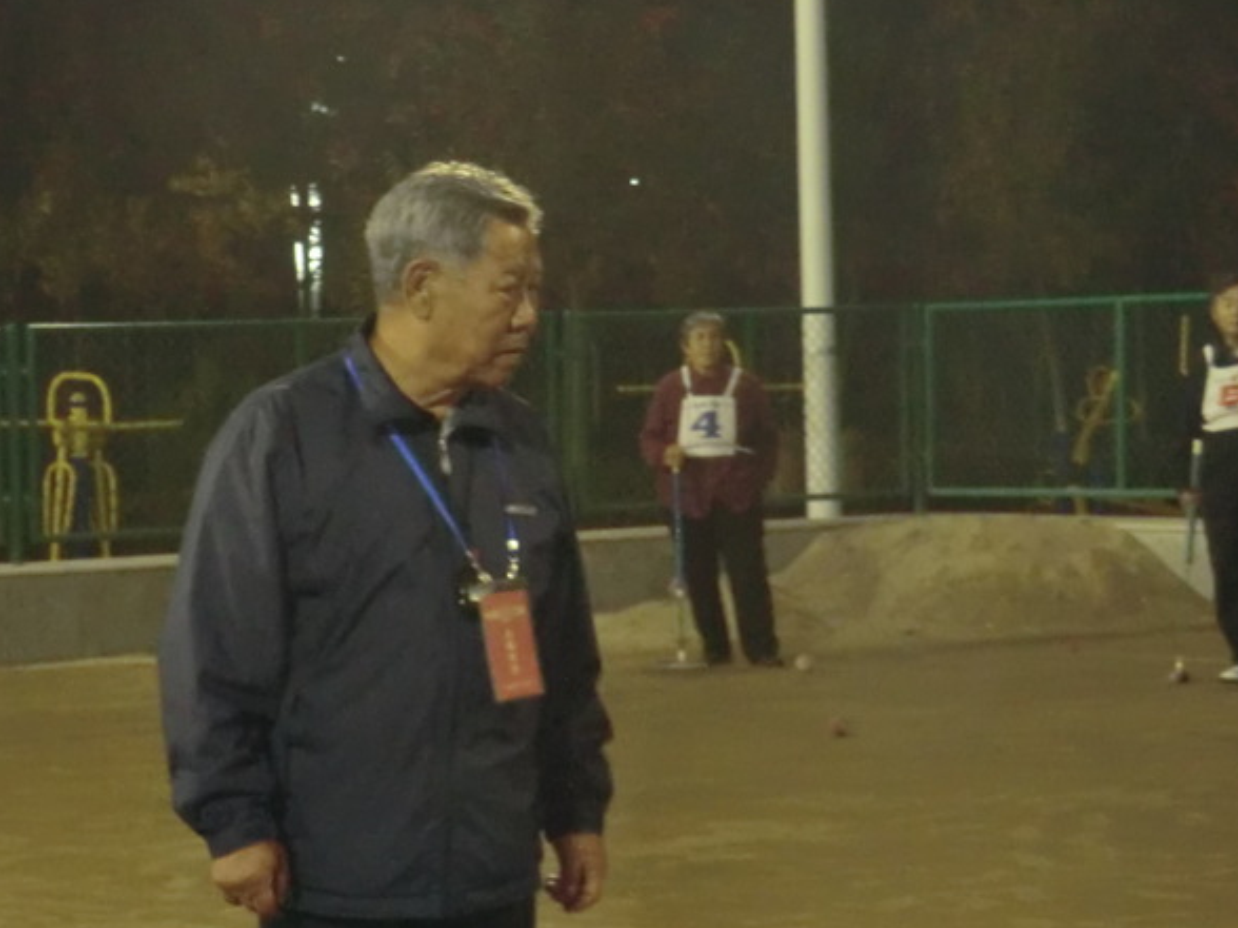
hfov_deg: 15.8
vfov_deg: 11.9
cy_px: 523
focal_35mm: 125
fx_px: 4470
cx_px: 558
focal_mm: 18.8
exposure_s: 1/15
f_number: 5
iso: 800
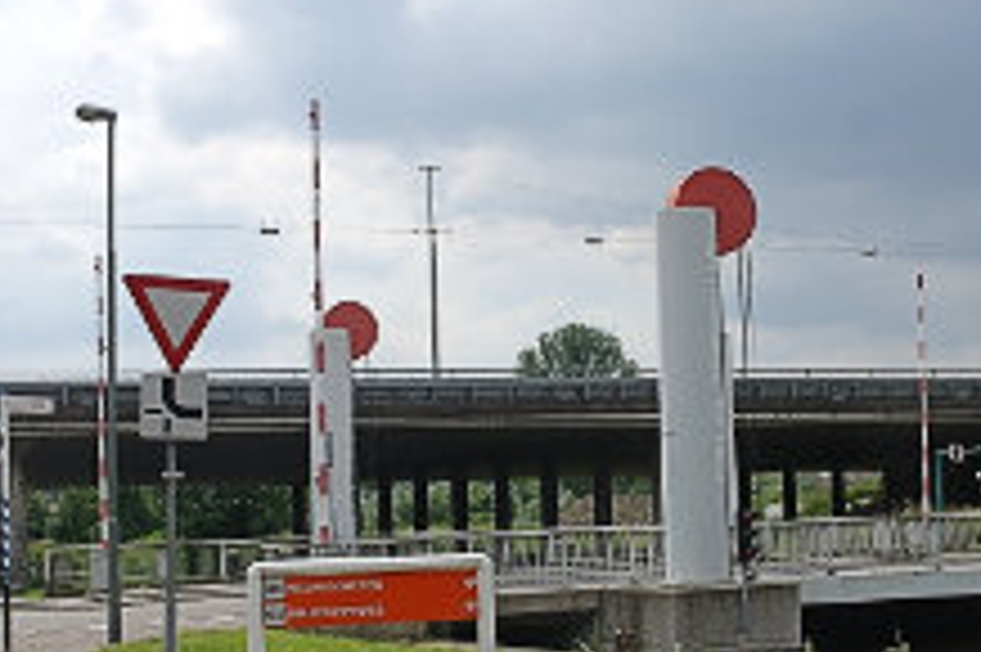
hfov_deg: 36.2
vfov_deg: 24.4
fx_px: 1498
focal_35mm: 55
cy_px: 459
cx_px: 542
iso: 100
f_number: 9.5
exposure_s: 1/125
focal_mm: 18
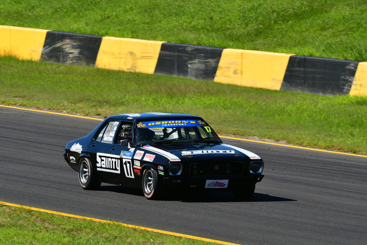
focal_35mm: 540
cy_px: 122
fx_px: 5507
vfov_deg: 2.5
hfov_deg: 3.8
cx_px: 184
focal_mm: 360
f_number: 13
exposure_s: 1/640
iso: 500
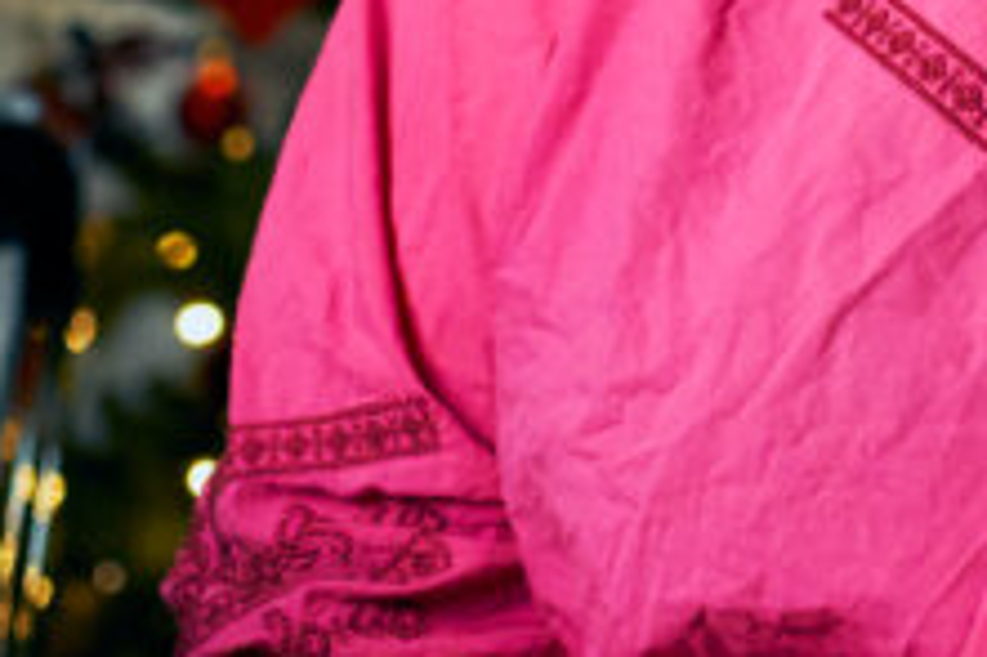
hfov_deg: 8.8
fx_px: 6356
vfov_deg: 5.7
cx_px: 1139
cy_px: -802
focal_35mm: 232
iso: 3200
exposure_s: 1/100
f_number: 2.8
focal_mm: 50
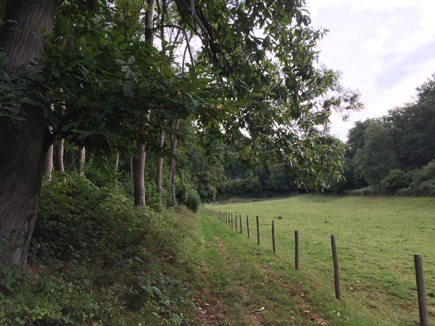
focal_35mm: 29
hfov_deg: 61.7
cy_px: 163
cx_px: 218
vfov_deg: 48.2
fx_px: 364
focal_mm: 4.15
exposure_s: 1/291
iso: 32
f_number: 2.2
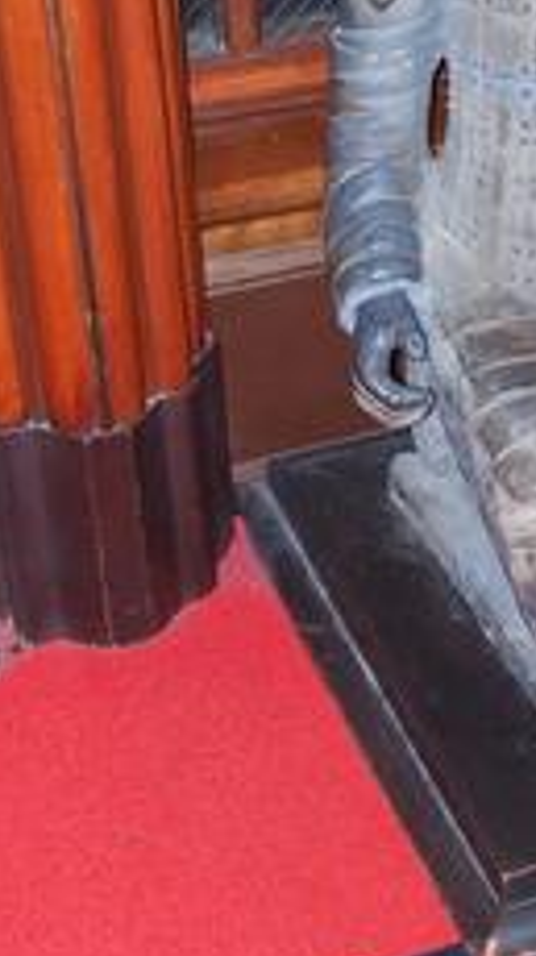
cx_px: 615
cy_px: 387
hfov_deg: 14.5
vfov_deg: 26.2
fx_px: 2051
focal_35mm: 81
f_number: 2.8
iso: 800
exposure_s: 1/40
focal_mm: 8.1
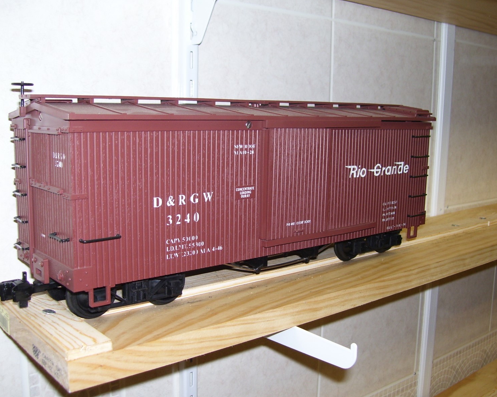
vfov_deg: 38.2
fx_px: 574
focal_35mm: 39
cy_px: 200
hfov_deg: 46.8
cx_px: 229
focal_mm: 6
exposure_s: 1/60
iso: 80
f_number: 2.7
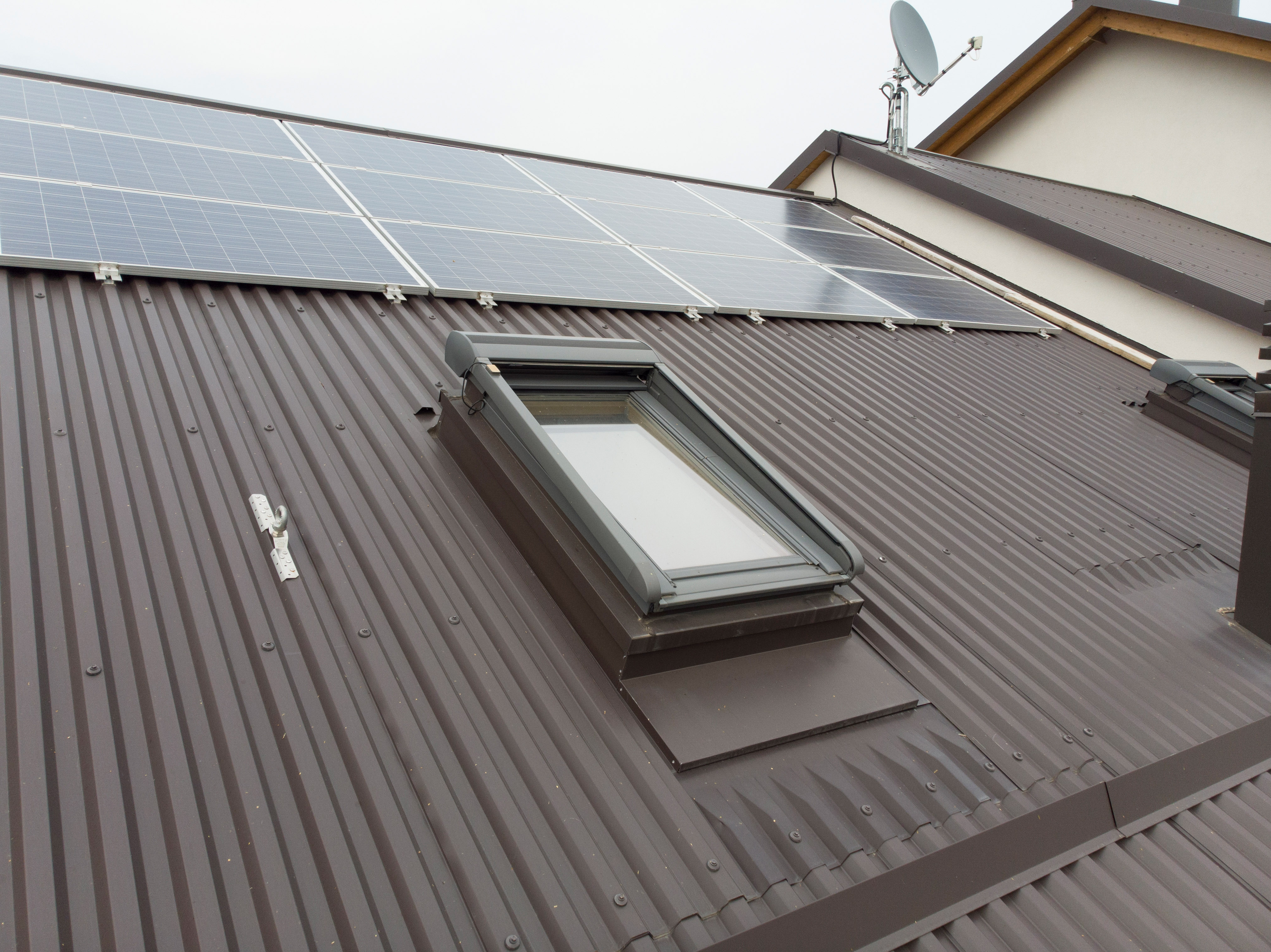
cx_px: 636
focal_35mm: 24
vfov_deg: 56.8
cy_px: 476
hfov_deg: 71.6
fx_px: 881
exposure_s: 1/560
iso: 100
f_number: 2.8
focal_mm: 4.5
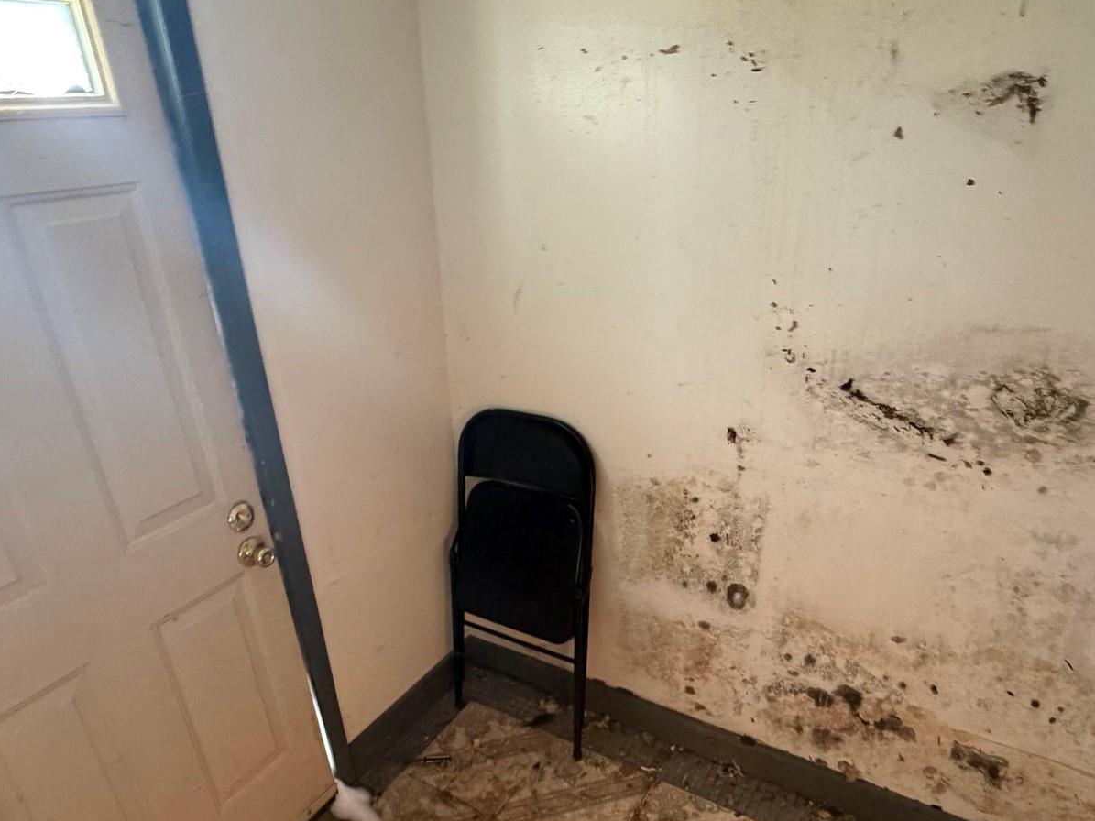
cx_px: 553
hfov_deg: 71.6
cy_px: 476
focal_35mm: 24
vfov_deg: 56.5
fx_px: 759
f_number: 2.2
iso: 320
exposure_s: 1/47
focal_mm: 2.22
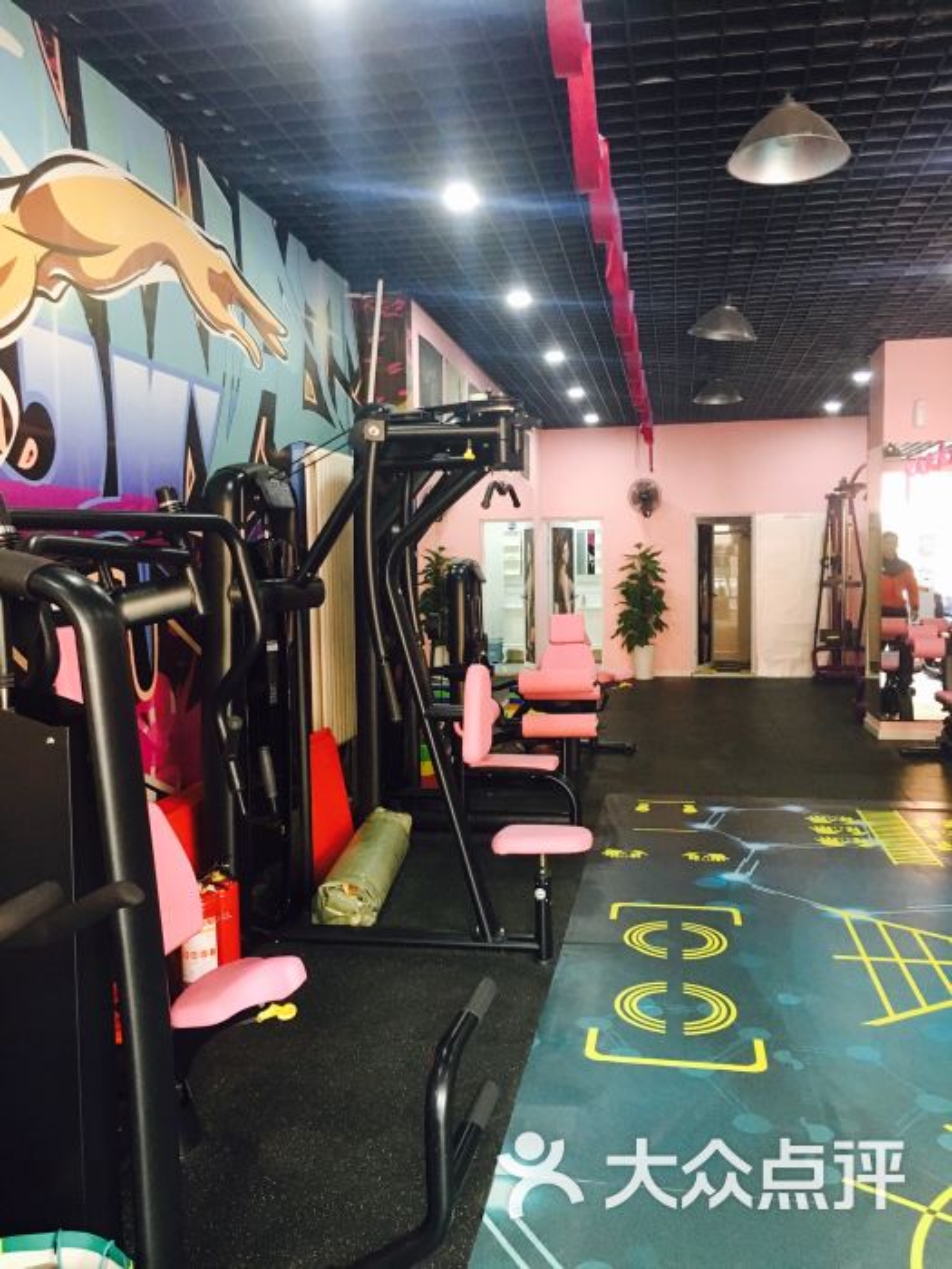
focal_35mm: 29
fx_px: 1063
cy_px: 634
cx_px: 476
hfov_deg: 48.2
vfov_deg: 61.7
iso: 200
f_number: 2.2
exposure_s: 1/25
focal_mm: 4.15
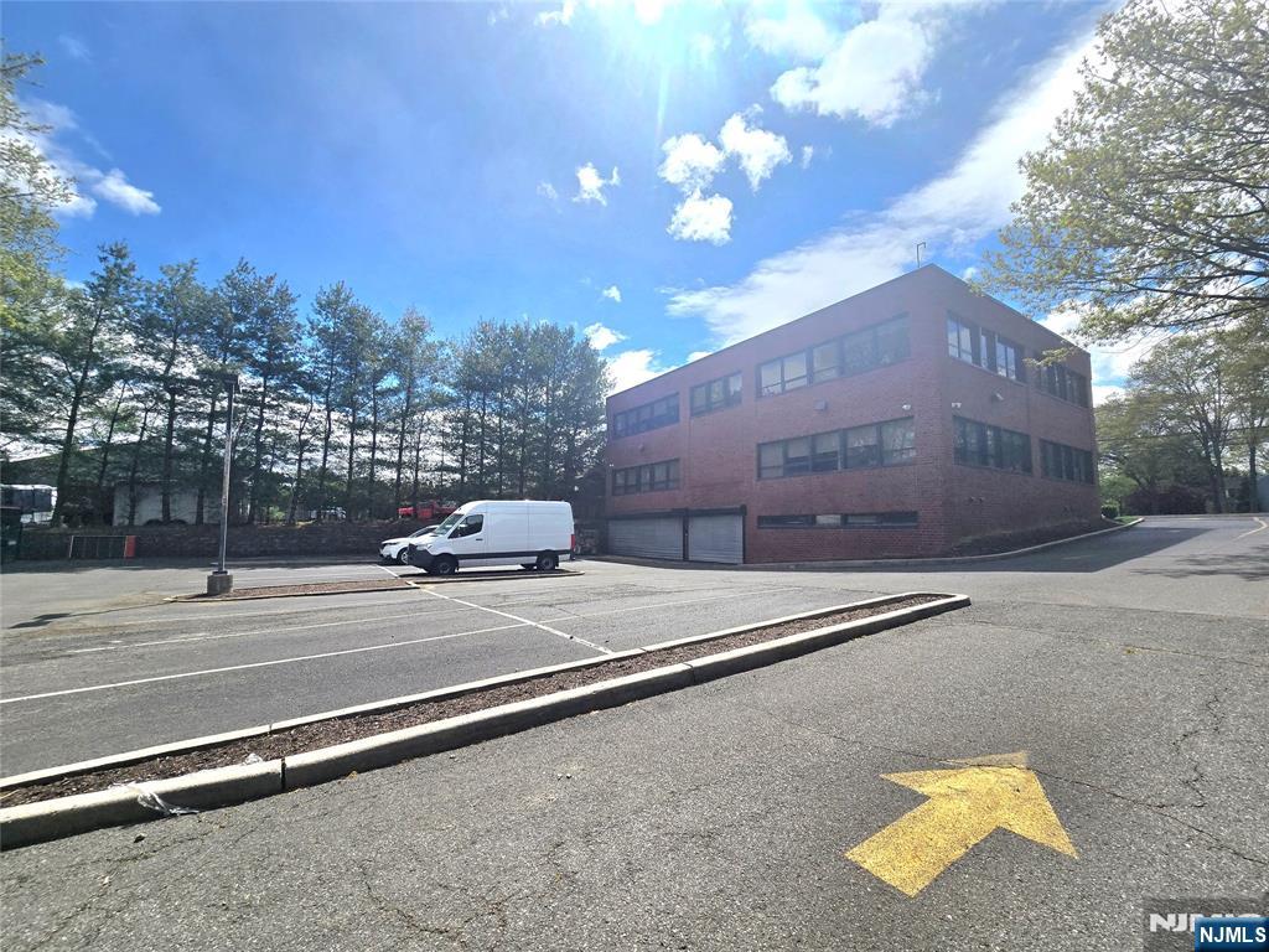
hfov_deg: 106.2
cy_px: 476
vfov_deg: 89.9
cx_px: 634
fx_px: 477
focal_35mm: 13
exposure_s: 1/10000
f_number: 2.2
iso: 50
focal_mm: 2.2
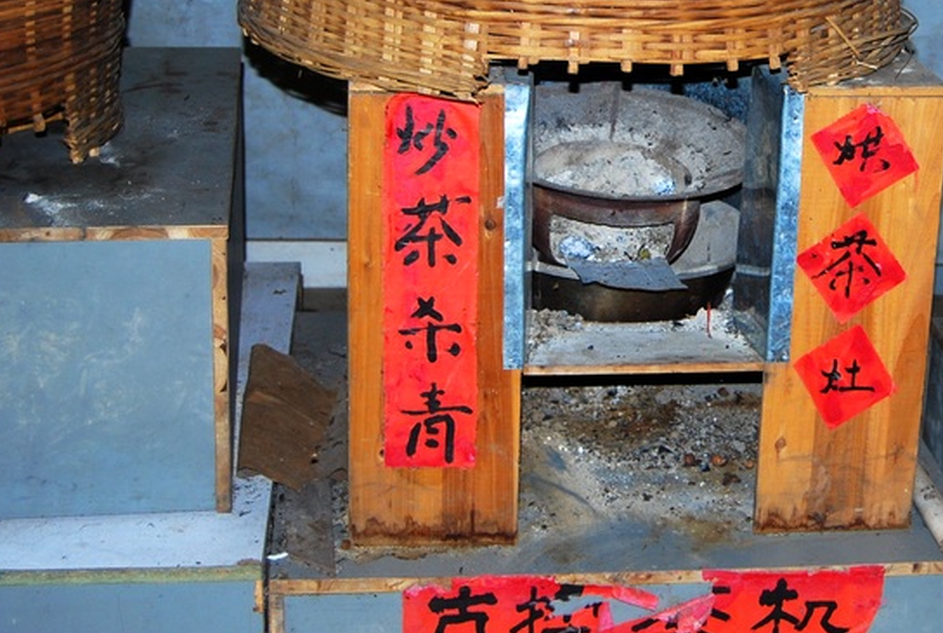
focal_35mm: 79
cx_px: 725
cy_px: 147
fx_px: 2073
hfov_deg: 25.3
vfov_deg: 17.2
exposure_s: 1/60
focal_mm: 28
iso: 200
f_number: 4.2
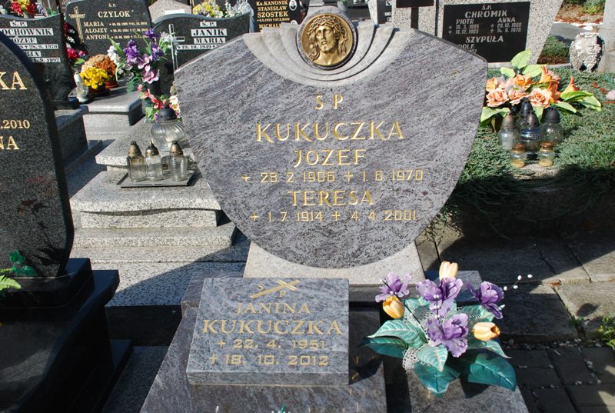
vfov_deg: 34.4
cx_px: 308
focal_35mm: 39
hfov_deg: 49.5
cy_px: 206
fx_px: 668
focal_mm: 26
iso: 500
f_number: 8
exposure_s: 1/1000
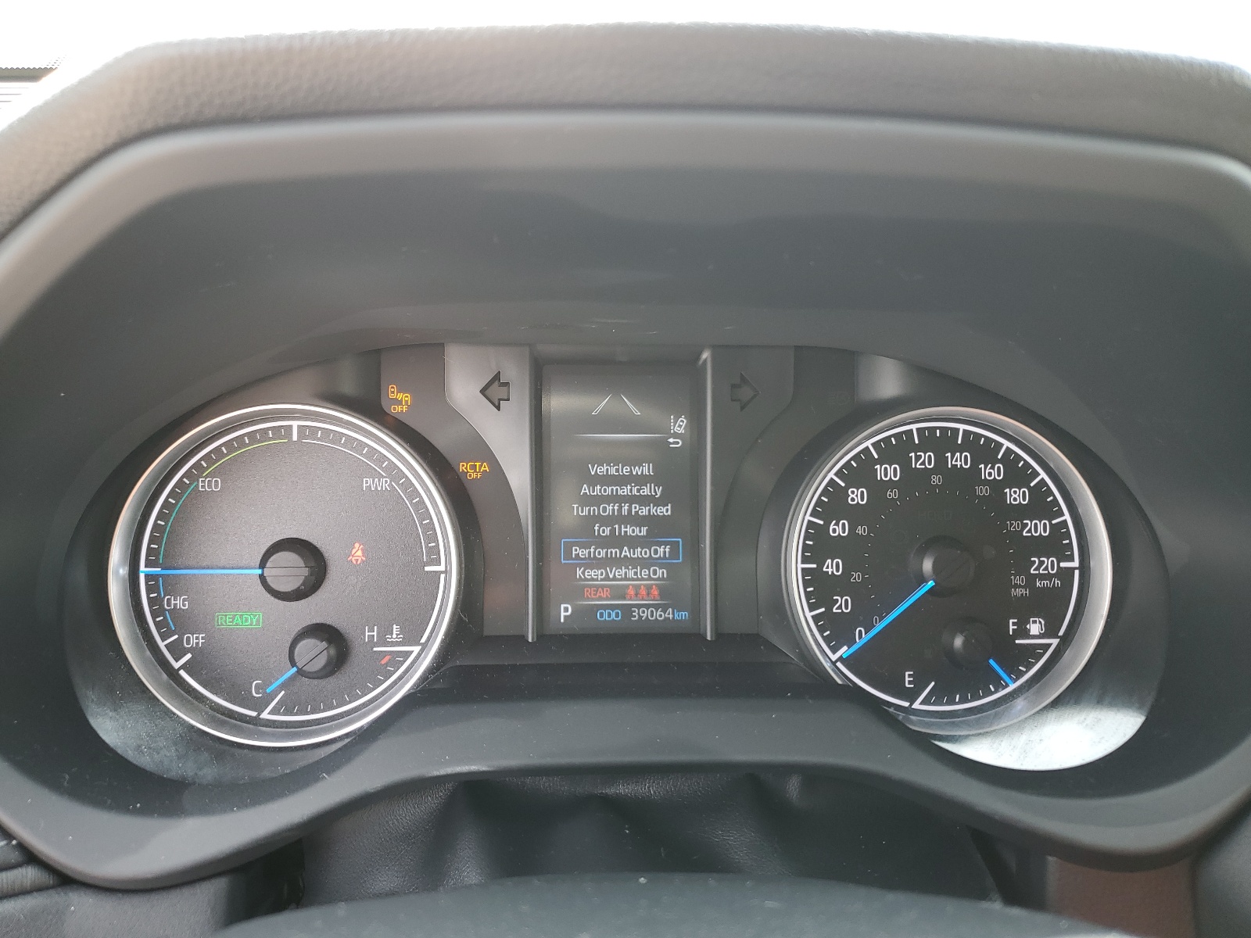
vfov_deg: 53.1
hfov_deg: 67.3
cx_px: 626
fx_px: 940
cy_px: 469
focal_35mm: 26
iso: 50
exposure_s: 1/60.2
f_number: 1.5
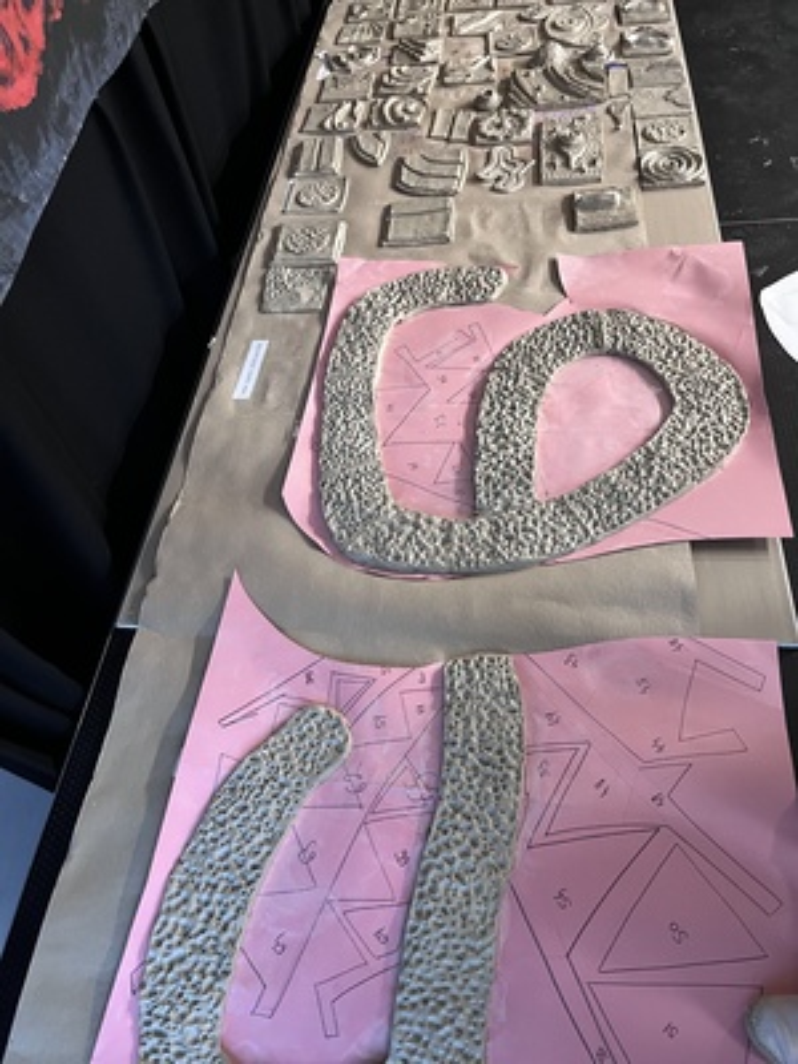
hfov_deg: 53.1
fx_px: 799
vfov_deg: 67.3
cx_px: 399
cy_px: 532
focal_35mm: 26
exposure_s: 1/40
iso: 640
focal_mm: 5.1
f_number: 1.6
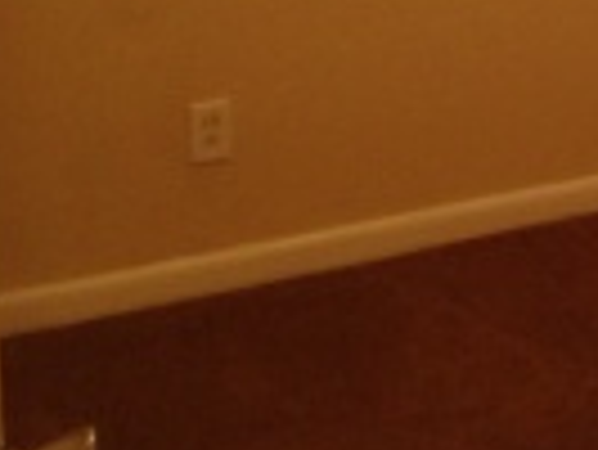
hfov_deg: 16.6
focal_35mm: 111
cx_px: 814
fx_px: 1919
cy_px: -243
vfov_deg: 12.6
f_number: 2.4
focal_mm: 4.12
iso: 125
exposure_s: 1/20
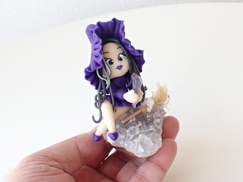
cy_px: 91
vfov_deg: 46.7
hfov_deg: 60.0
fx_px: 210
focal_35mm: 30
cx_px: 122
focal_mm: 5.4
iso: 250
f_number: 3.2
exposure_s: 1/125
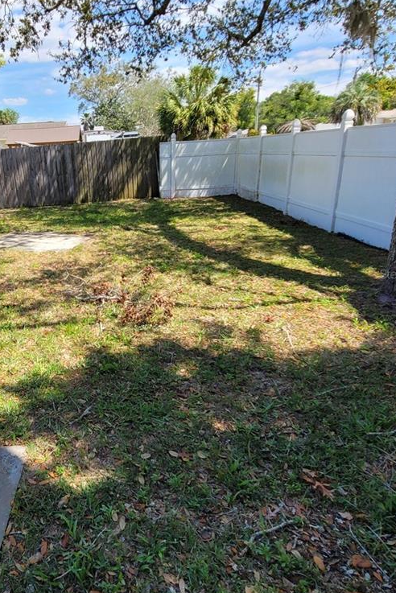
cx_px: 75
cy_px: 274
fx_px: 363
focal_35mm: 22
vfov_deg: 78.4
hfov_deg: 53.2
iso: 64
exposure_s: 1/900
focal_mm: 2.2
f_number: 2.2
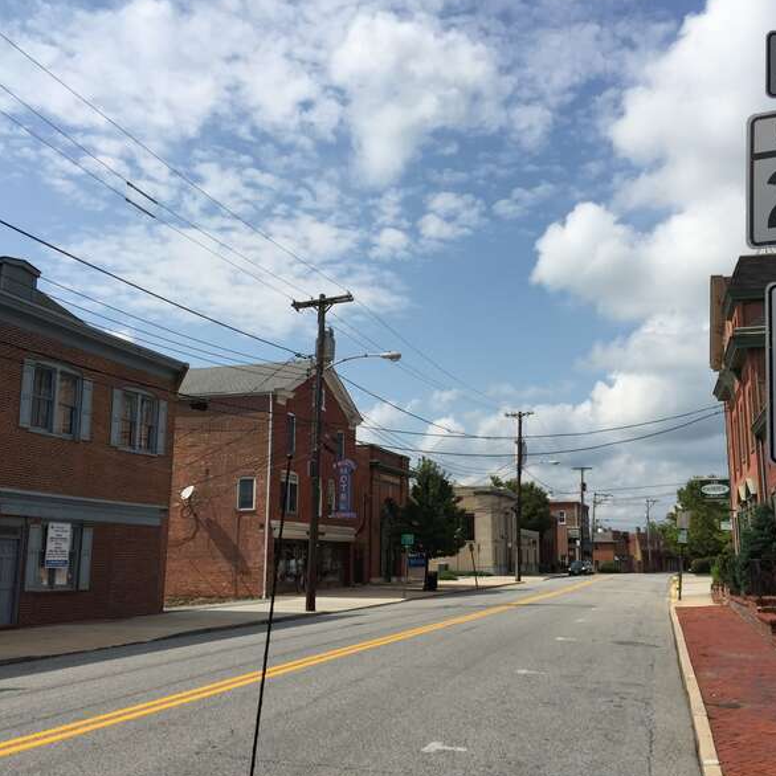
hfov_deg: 47.1
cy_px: 385
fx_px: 888
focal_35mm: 35
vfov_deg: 47.2
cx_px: 444
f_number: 2.2
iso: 32
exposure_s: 1/3597
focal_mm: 4.15
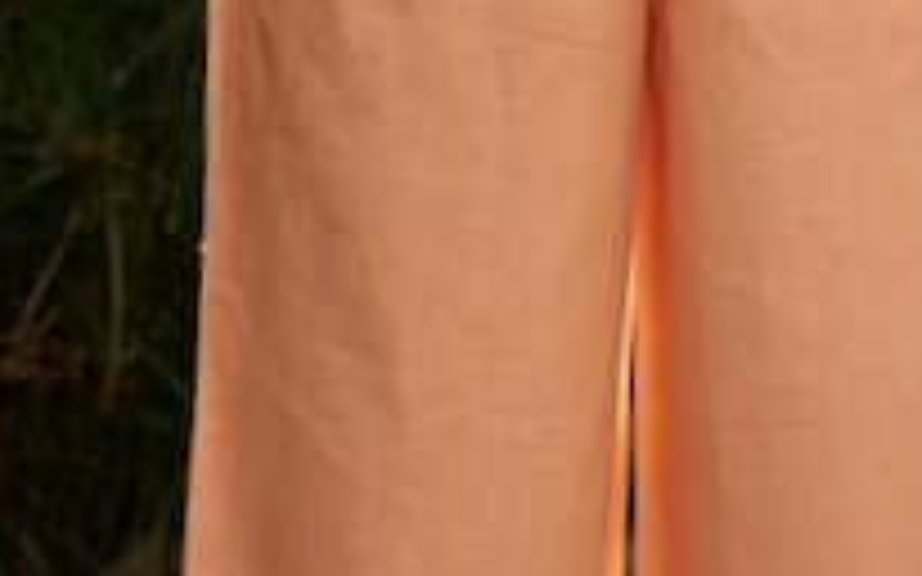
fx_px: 6029
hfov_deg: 8.7
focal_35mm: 240
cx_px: 634
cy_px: -547
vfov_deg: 5.4
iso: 50
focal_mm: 29
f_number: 2.8
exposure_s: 1/400
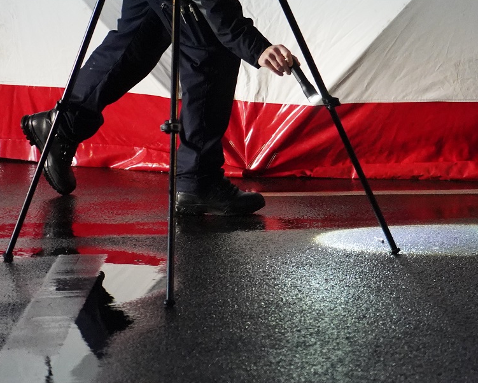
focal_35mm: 252
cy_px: 52
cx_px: 577
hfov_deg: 7.6
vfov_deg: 6.1
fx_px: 3565
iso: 10000
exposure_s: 1/160
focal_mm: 105
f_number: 4
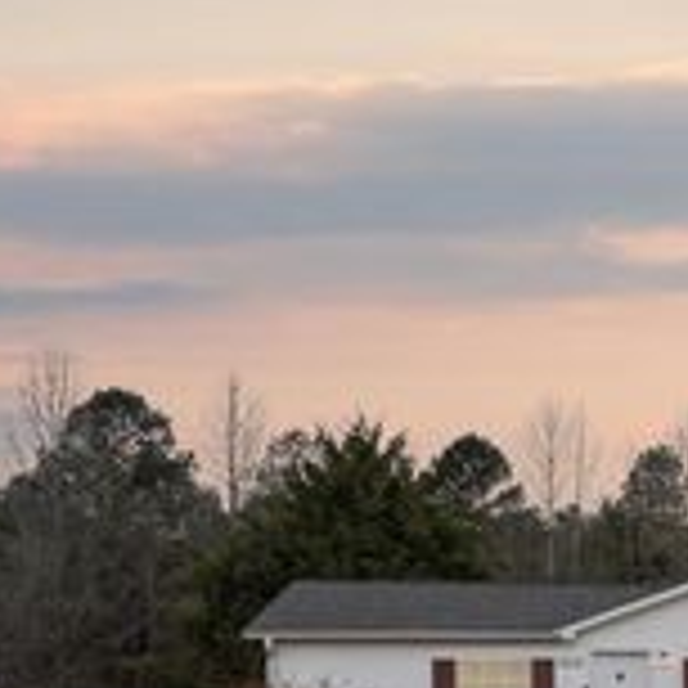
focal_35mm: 61
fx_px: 1372
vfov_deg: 26.5
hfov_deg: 24.6
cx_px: 886
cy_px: 704
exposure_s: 1/320
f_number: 2.8
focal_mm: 8.38
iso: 100
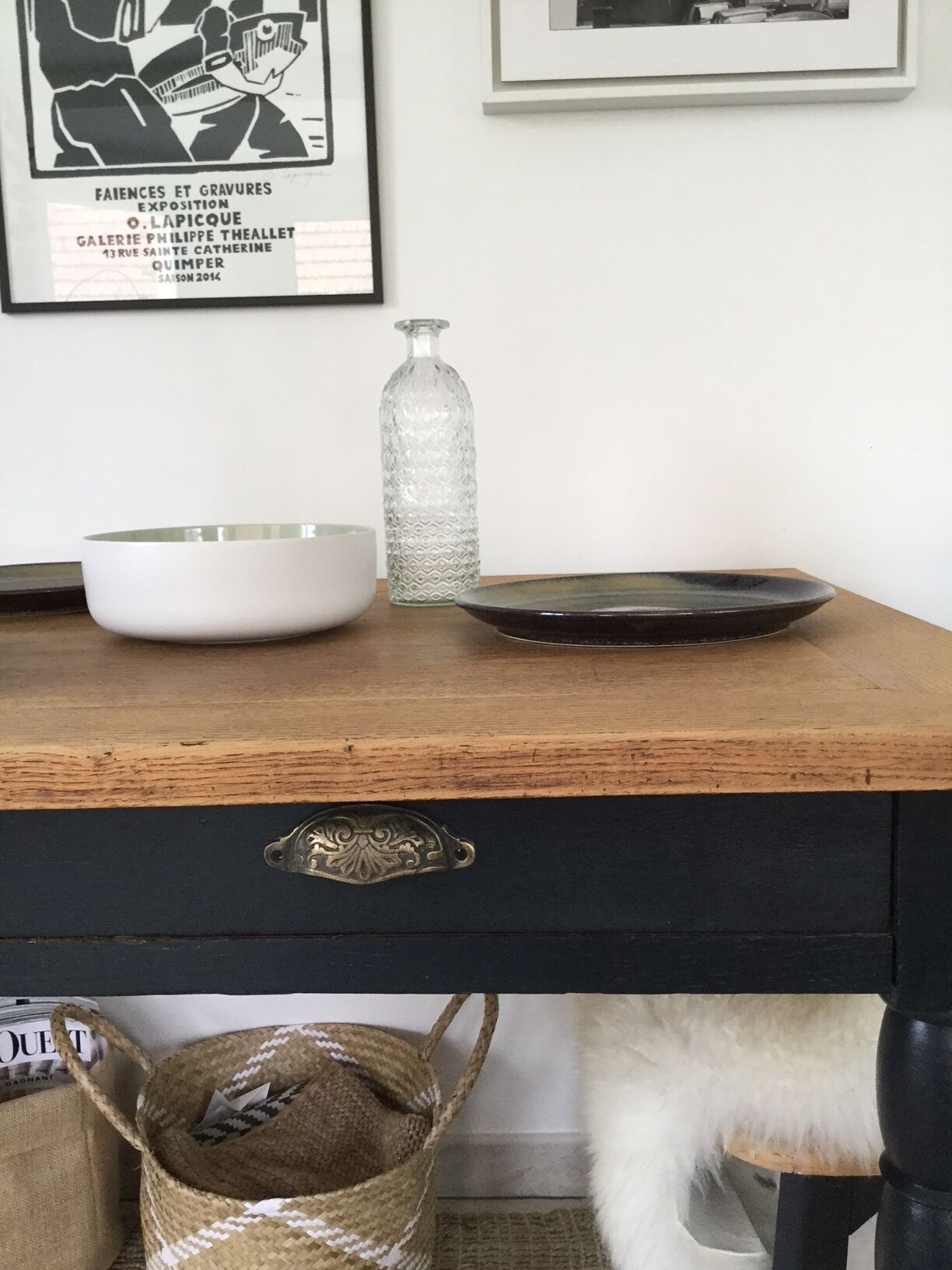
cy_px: 635
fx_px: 1137
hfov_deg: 45.4
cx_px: 476
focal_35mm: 31
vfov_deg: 58.4
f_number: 2.4
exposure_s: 1/33
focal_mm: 3.3
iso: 50
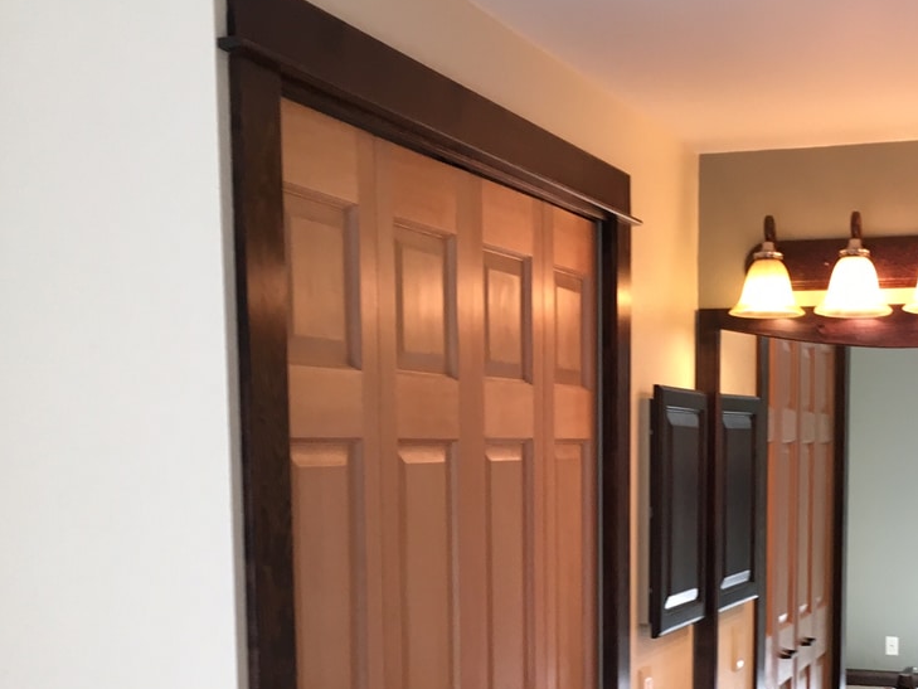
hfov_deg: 35.7
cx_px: 637
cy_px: 591
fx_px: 1406
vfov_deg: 26.8
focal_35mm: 53
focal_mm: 4.15
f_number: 2.2
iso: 32
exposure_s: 1/30
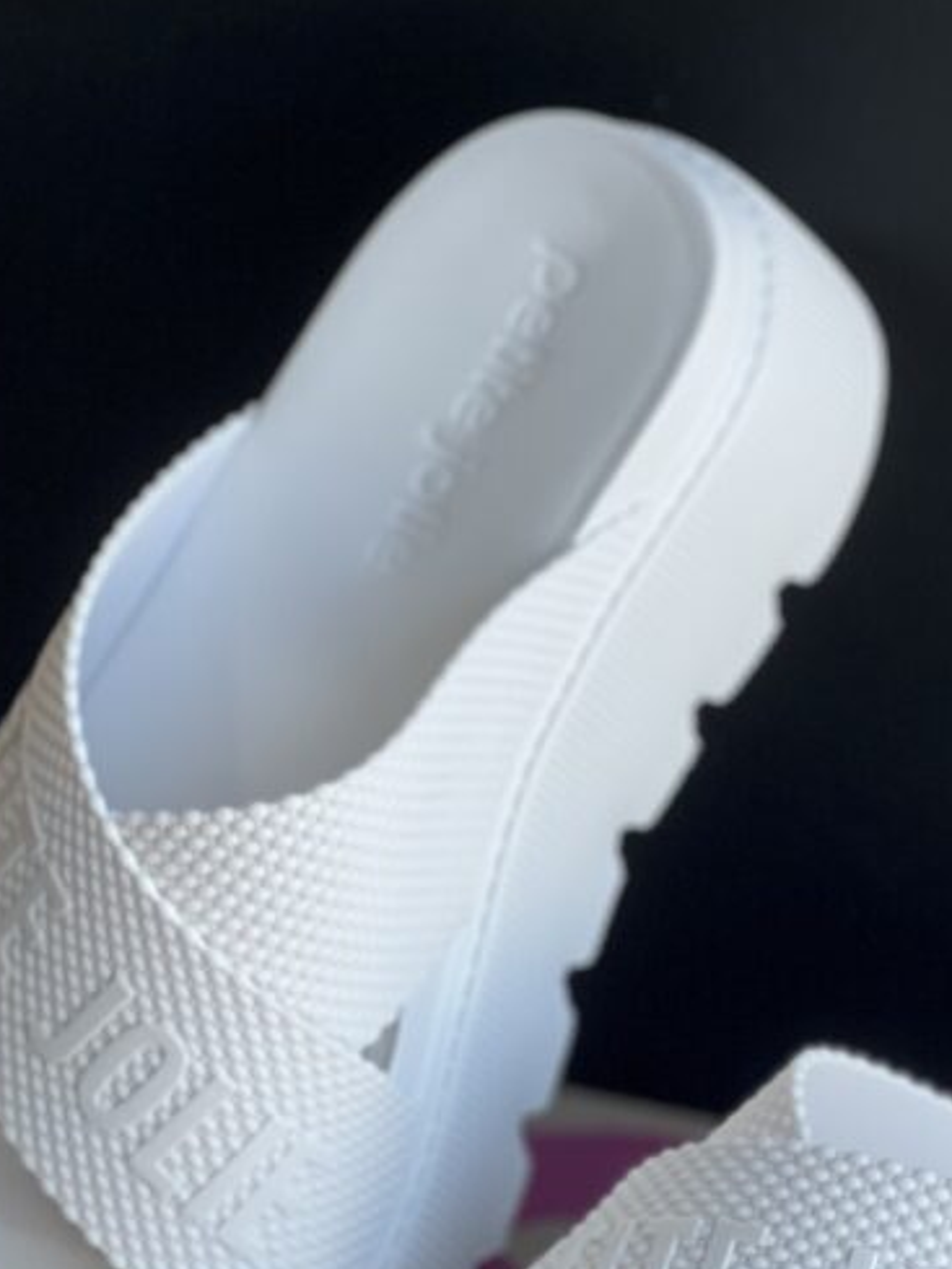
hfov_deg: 10.1
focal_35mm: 147
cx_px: 706
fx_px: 5388
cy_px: 1060
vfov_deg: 13.3
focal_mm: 9
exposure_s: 1/121
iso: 80
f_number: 2.8
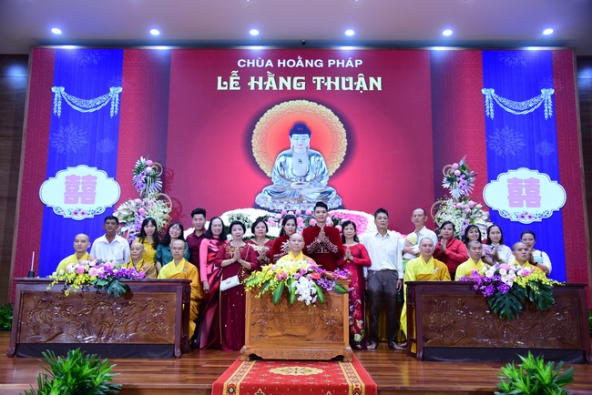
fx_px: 526
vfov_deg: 41.2
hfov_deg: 58.7
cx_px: 296
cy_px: 198
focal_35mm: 32
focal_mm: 32
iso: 640
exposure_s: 1/40
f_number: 4
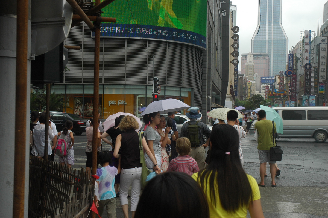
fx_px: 464
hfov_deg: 38.9
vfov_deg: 26.4
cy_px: 109
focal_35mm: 51
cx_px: 164
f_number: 9
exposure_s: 1/160
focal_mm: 34
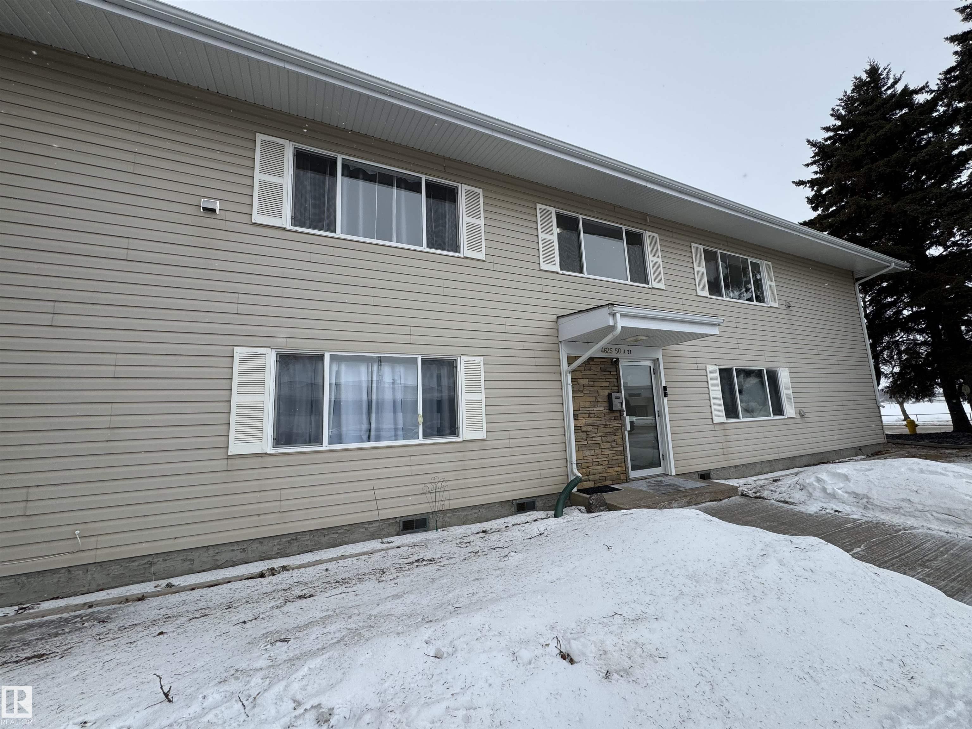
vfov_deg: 85.7
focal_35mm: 14
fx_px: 393
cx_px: 486
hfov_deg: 102.1
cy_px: 364
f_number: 2.2
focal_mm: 2.22
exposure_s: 1/1832
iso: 50
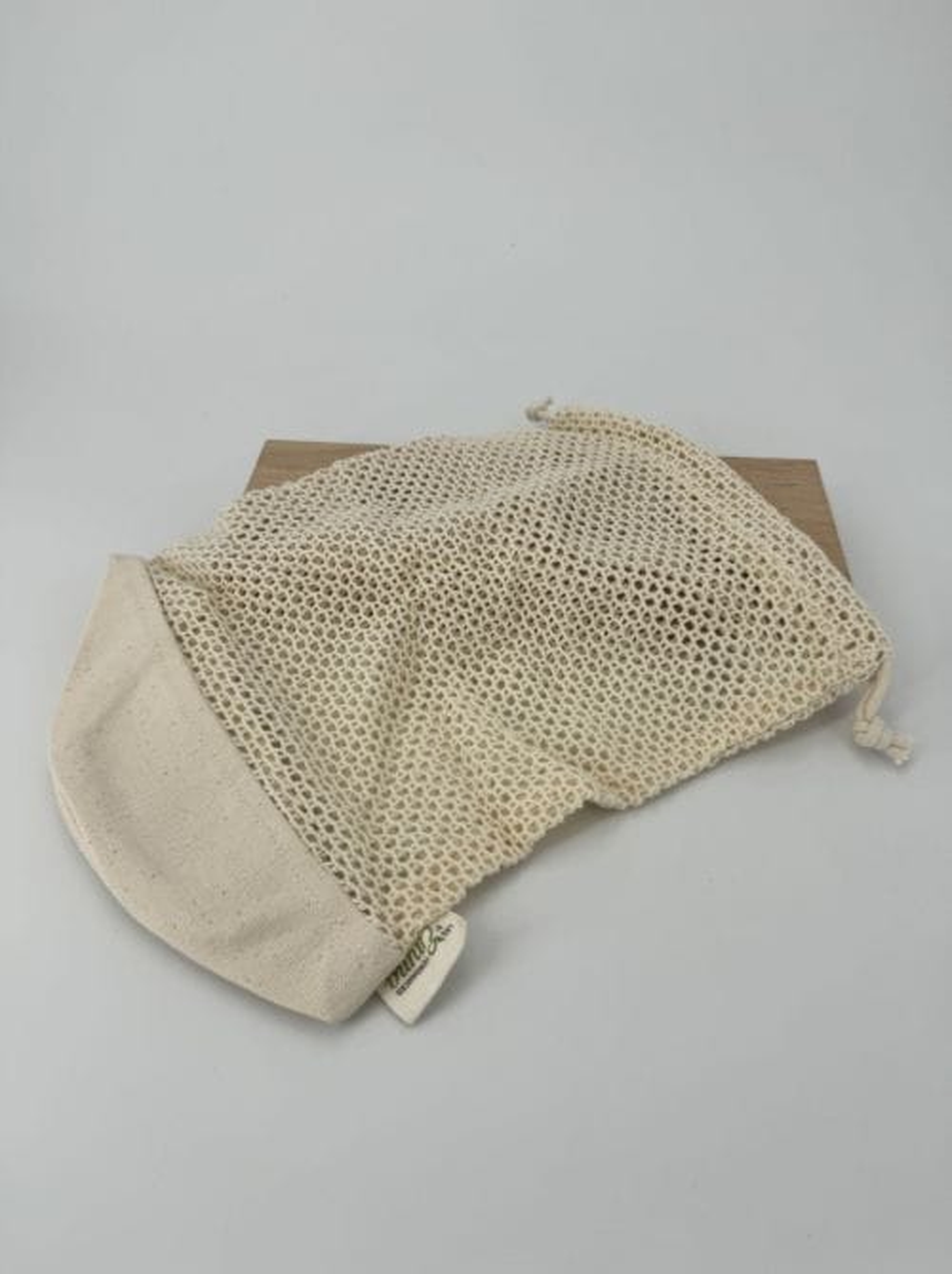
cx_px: 476
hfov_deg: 56.7
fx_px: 882
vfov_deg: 71.7
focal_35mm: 24
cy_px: 637
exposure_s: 1/2833
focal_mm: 6.76
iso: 80
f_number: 1.78
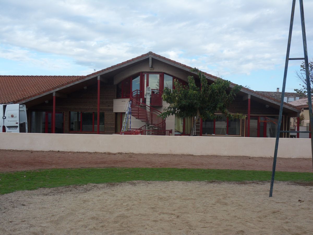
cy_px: 118
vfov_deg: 32.2
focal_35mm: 45
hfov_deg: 42.1
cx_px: 156
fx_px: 407
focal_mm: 7.9
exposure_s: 1/350
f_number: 4.2
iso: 80
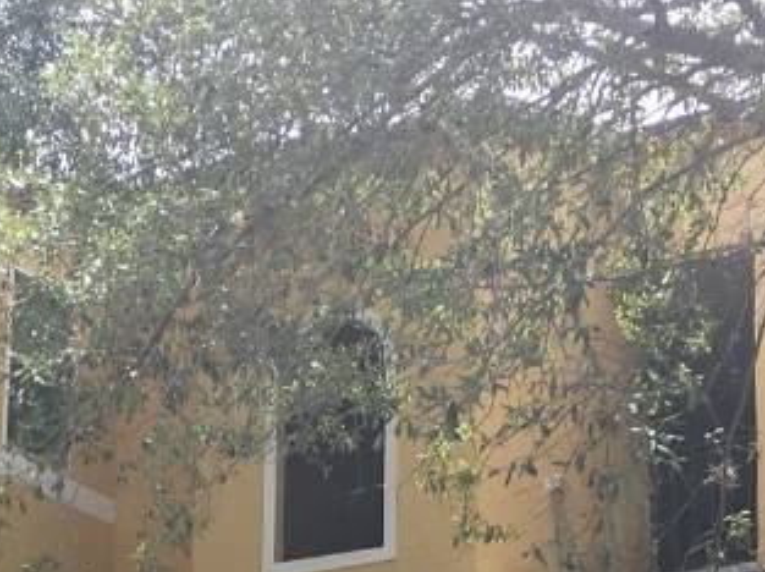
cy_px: 777
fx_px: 2097
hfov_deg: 20.4
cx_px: 117
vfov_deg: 14.7
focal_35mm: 95
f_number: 2.2
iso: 25
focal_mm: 4.15
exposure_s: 1/541
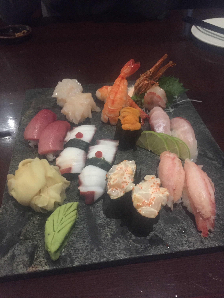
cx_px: 112
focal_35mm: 29
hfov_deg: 48.2
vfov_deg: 61.7
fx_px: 250
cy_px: 149
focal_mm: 4.15
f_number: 2.2
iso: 320
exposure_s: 1/15
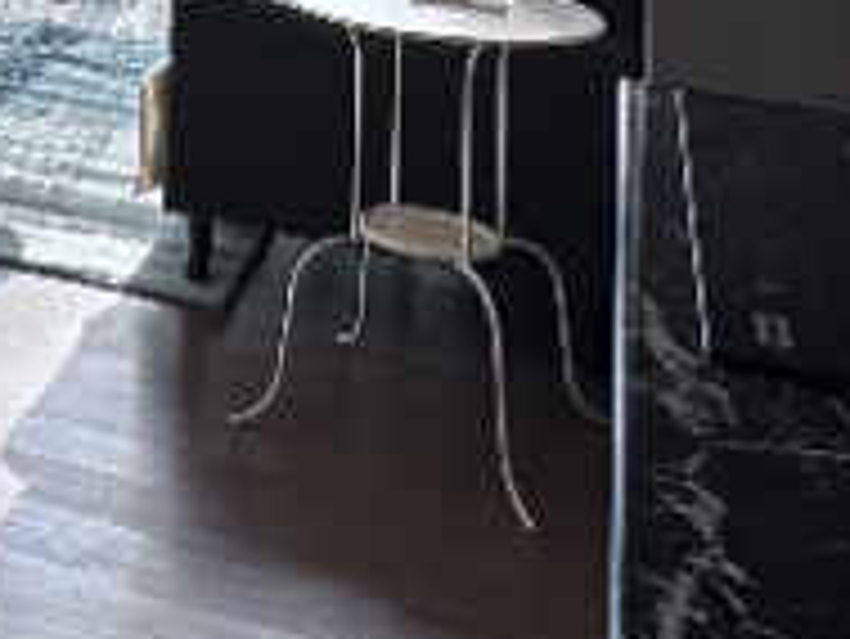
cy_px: -558
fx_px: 1818
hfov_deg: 23.5
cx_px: -225
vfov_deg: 16.3
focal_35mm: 74
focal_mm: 2.22
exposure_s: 1/248
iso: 40
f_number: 2.2
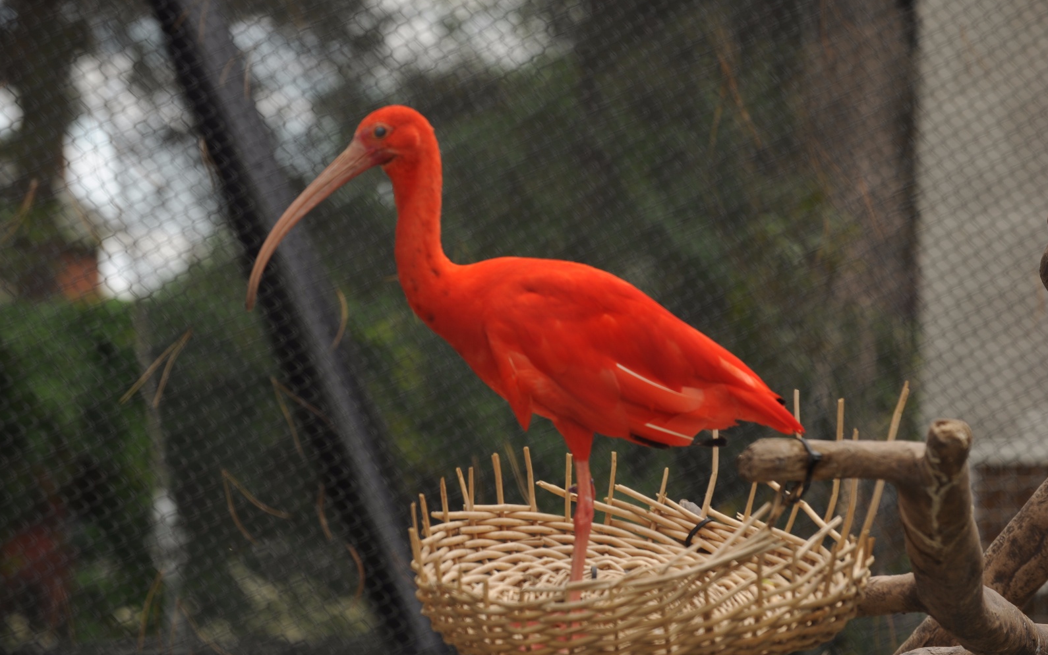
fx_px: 4684
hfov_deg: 12.8
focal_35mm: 164
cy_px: 334
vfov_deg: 8.0
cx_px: 522
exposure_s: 1/250
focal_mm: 160
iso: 200
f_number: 8
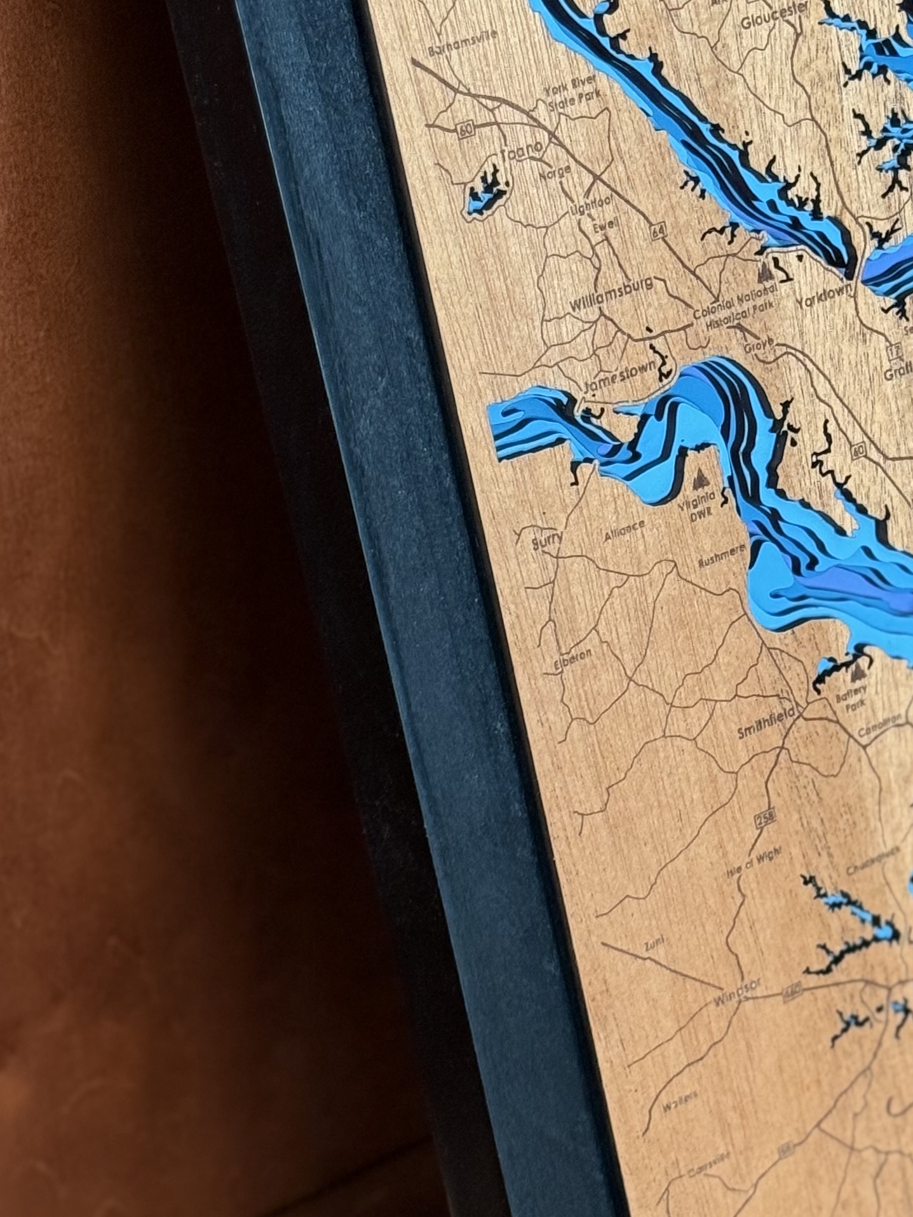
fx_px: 3552
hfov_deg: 14.5
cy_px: 590
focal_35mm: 101
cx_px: 825
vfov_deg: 19.4
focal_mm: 6.76
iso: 250
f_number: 1.78
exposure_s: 1/60
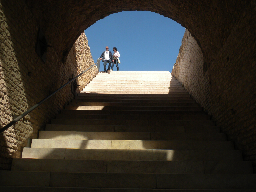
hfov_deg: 50.1
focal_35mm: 37
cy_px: 96
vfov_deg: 38.7
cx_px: 128
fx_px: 274
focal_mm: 6.6
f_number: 10
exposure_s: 1/110
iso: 64
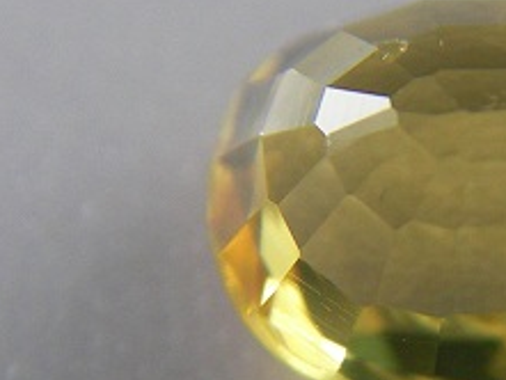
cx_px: 462
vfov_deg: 12.6
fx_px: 1711
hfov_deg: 16.6
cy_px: 279
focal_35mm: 117
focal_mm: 6.3
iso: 100
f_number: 3.3
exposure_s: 1/12.1
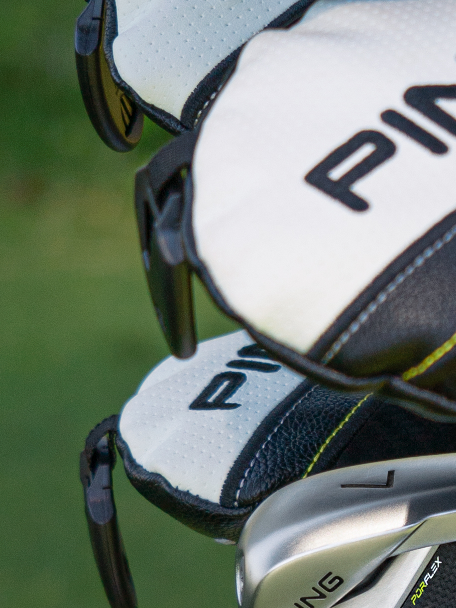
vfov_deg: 4.8
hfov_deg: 3.6
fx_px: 7218
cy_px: 501
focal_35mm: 411
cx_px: 617
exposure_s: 1/320
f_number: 5.6
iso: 100
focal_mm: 87
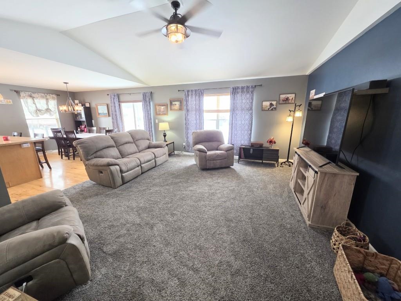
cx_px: 200
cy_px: 150
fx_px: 151
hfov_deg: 106.2
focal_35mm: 13
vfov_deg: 89.9
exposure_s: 1/60
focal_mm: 2.2
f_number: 1.9
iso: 200
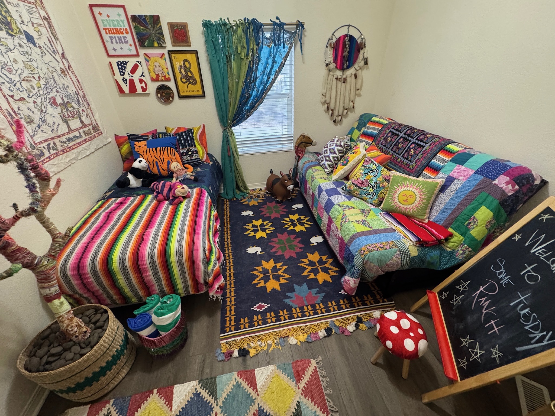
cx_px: 278
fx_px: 224
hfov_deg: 102.1
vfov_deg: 85.7
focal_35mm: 14
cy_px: 208
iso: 640
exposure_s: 1/60
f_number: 2.2
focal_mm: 2.22
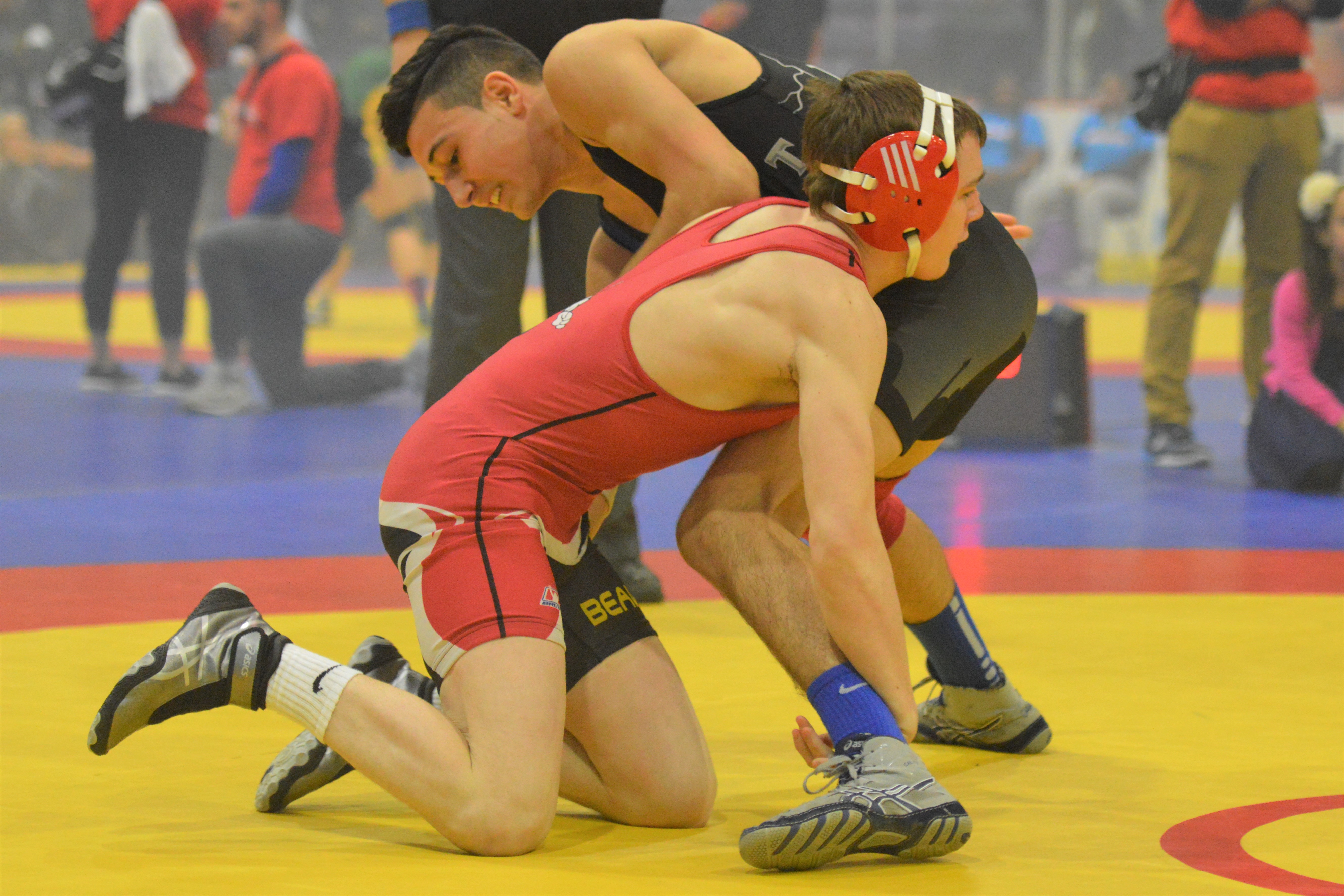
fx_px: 4480
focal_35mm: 120
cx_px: 672
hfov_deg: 17.1
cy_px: 448
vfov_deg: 11.4
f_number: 2.8
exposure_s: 1/400
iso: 3200
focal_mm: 80
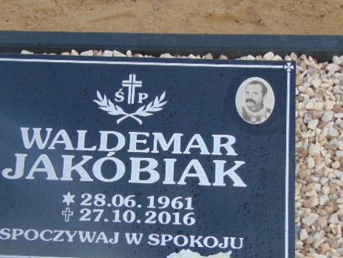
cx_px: 132
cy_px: 156
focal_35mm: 98
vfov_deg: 15.1
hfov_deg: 20.0
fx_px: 971
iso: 80
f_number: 3.7
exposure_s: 1/320
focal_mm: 12.8
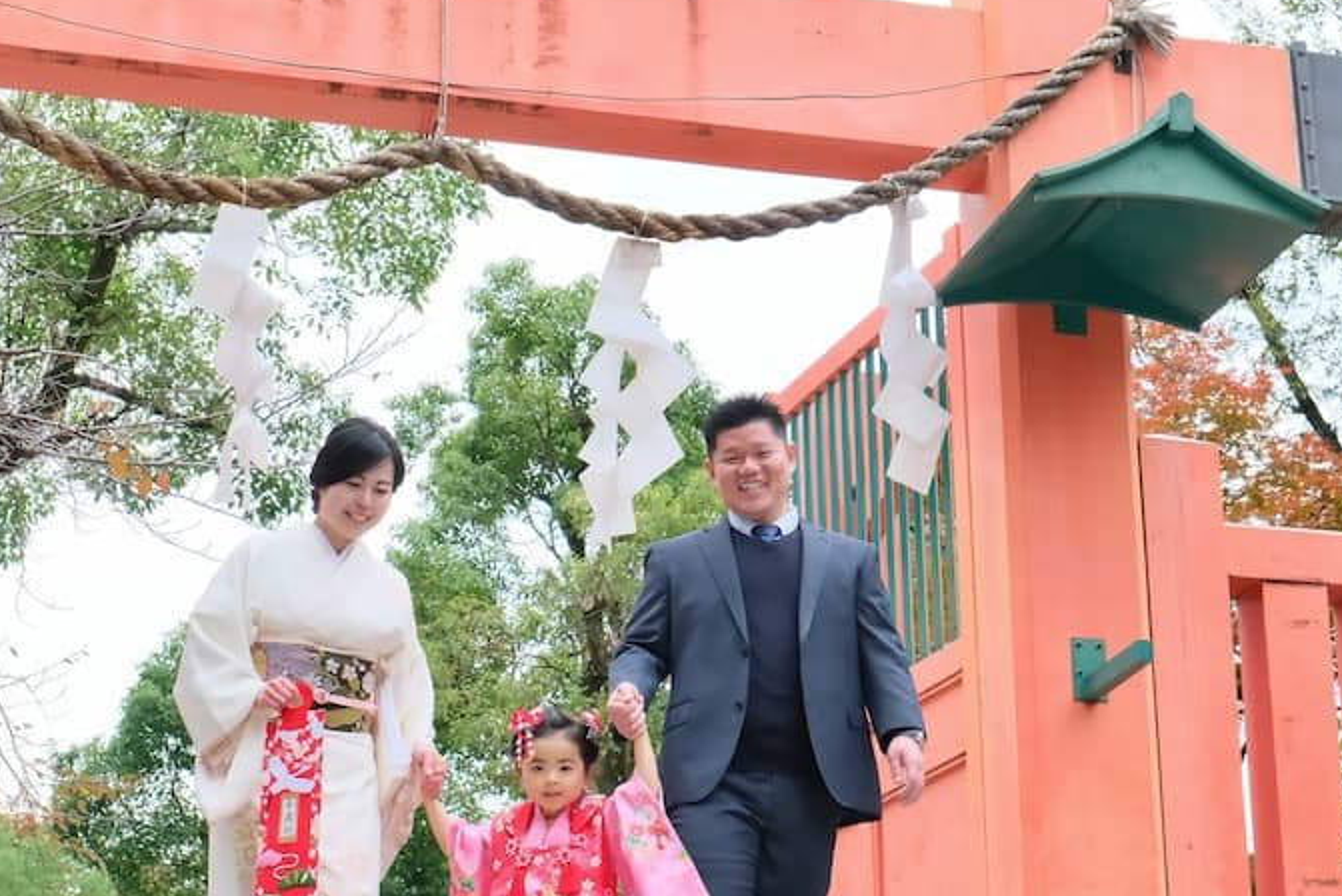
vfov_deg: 19.5
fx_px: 2610
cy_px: 445
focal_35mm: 70
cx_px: 738
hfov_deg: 28.8
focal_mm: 31
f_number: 5.6
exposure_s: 1/250
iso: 1600
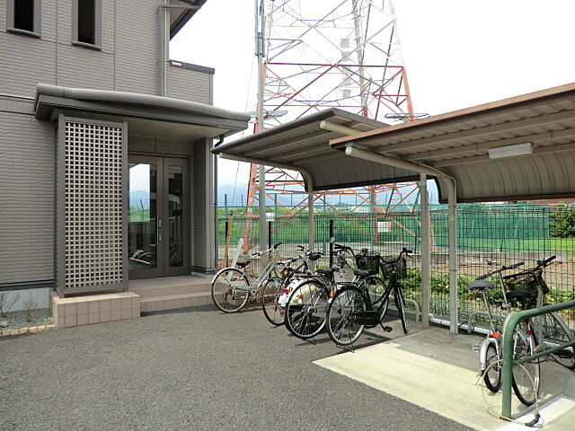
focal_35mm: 24
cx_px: 288
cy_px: 216
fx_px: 399
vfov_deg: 56.8
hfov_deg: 71.6
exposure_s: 1/640
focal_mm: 4.3
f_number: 3.2
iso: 80
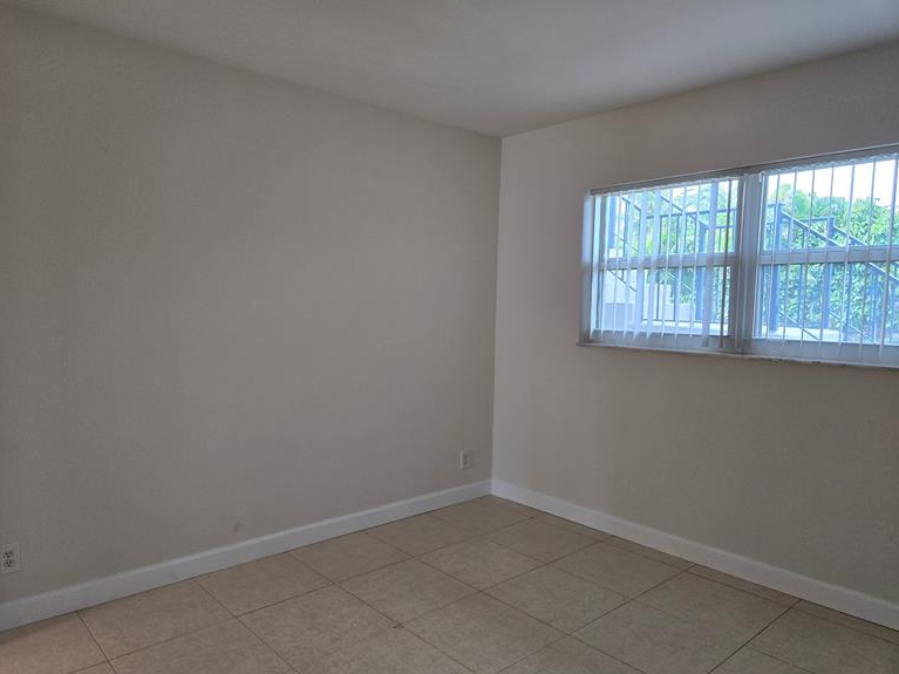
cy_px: 342
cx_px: 434
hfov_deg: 71.6
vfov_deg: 56.8
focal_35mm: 24
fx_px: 623
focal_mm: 5.4
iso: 80
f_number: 1.8
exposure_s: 1/120
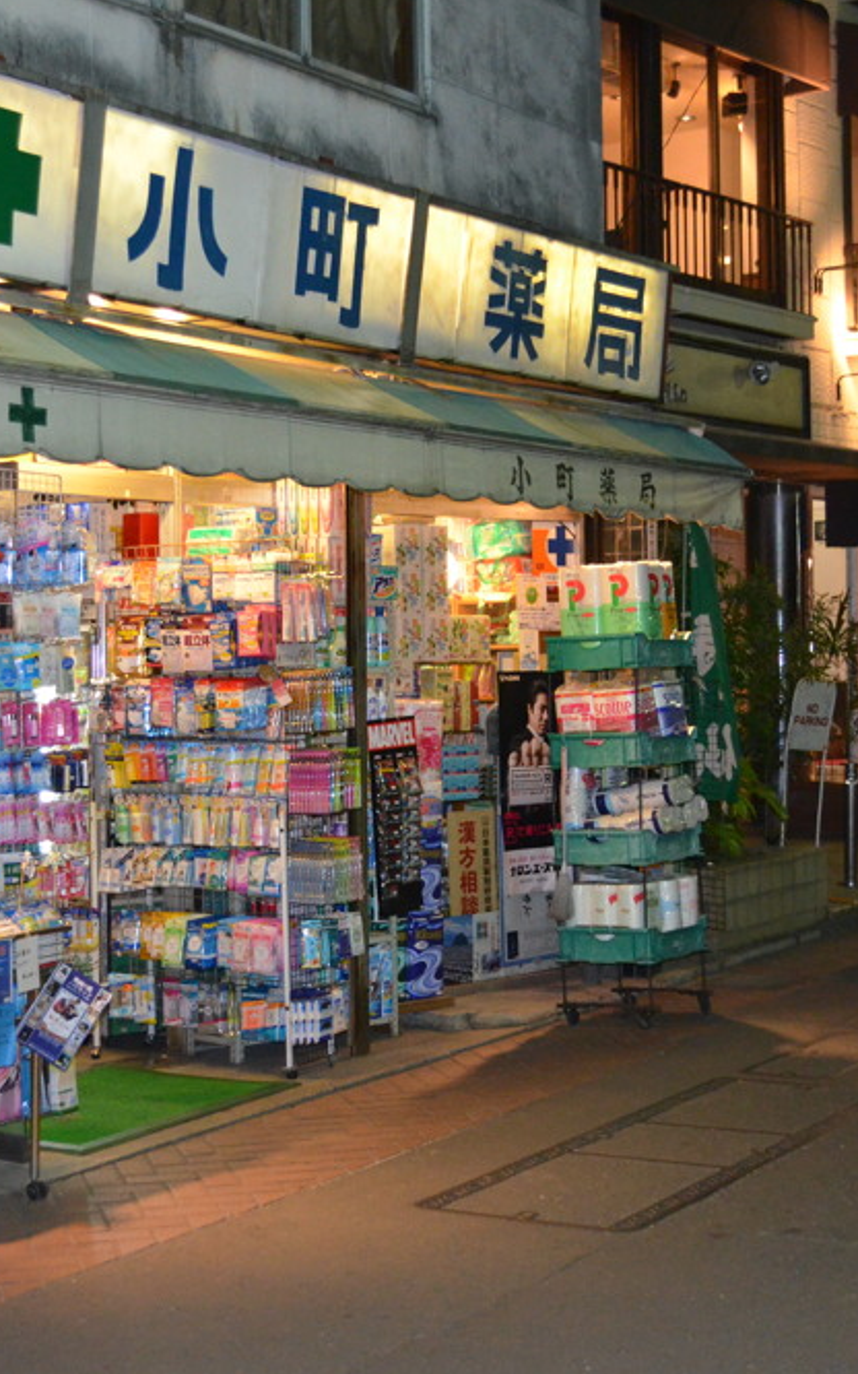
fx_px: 2283
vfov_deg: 33.5
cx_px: 334
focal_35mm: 61
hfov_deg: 21.2
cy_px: 689
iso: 3200
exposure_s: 1/60
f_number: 4.2
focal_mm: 26
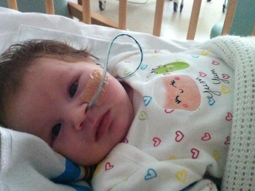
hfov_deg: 51.3
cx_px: 126
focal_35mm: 36
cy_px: 95
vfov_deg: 39.7
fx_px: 265
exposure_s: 1/15
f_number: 2.8
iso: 1000
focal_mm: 3.85
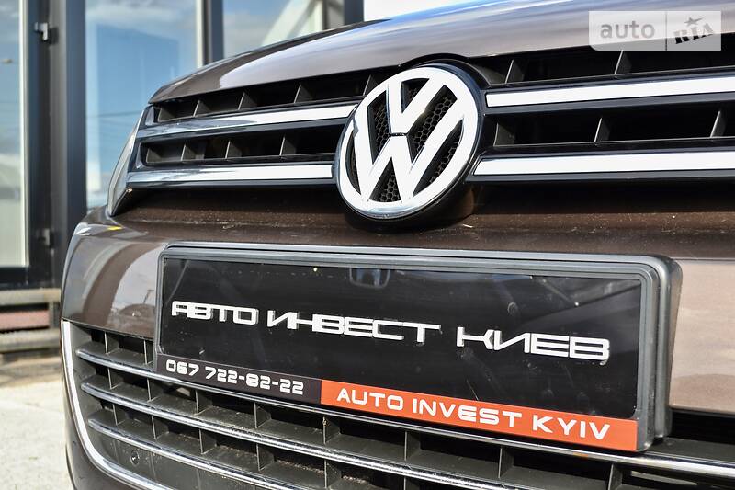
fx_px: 888
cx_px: 368
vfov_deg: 30.8
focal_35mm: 44
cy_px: 245
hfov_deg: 45.0
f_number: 6.3
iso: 100
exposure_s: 1/100
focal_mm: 29
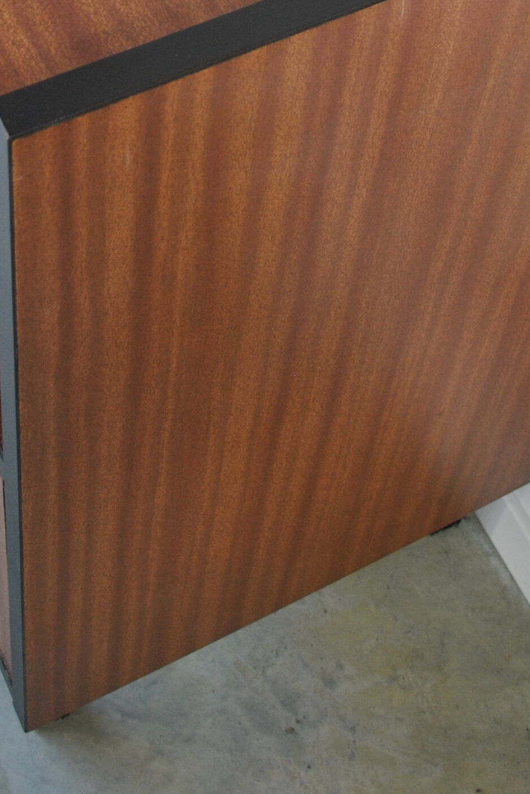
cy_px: -283
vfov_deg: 21.7
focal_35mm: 83
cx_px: 208
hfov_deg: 16.4
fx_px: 1833
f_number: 4
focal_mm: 20
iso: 200
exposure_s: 1/60
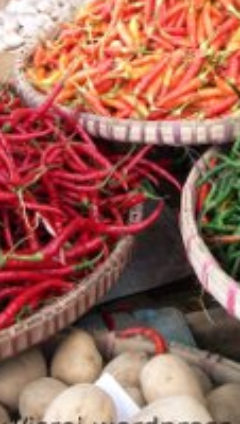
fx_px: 834
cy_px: 40
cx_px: 236
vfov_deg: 27.5
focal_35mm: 74
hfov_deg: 16.1
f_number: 2.8
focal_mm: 5.7
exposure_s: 1/60
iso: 64
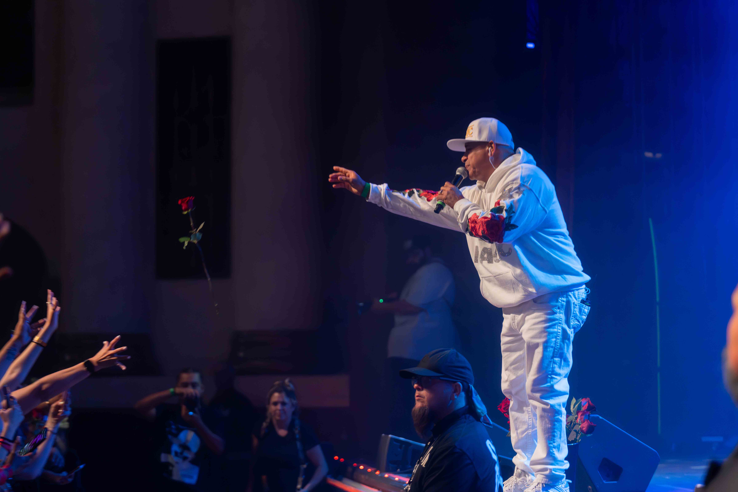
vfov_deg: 13.6
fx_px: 2070
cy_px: 246
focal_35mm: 101
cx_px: 369
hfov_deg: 20.2
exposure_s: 1/160
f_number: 2.8
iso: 2500
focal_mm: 101
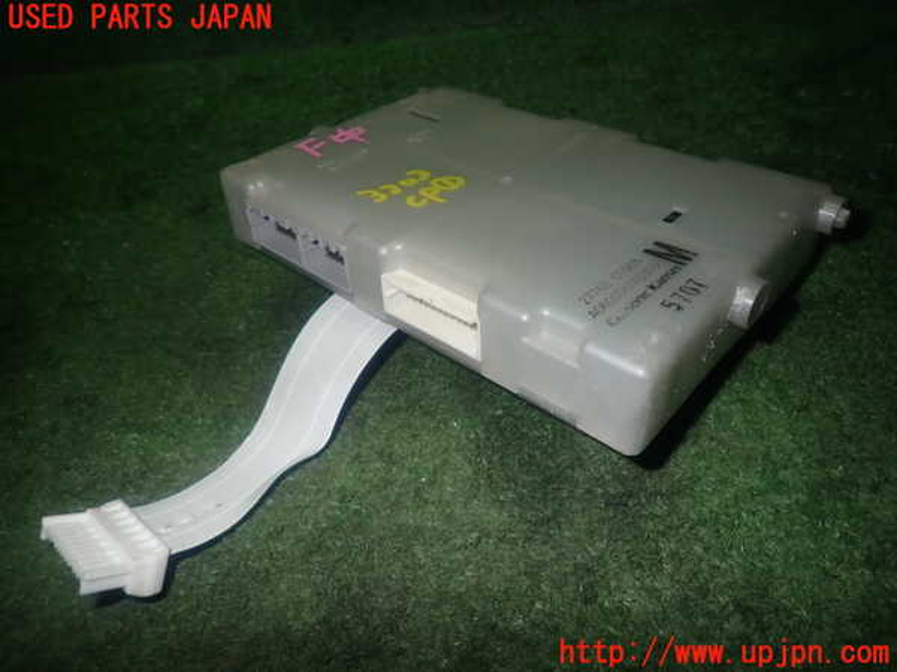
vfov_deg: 54.9
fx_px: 648
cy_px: 336
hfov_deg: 69.4
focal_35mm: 25
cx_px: 448
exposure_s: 1/30
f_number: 5.6
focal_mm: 4.5
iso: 200
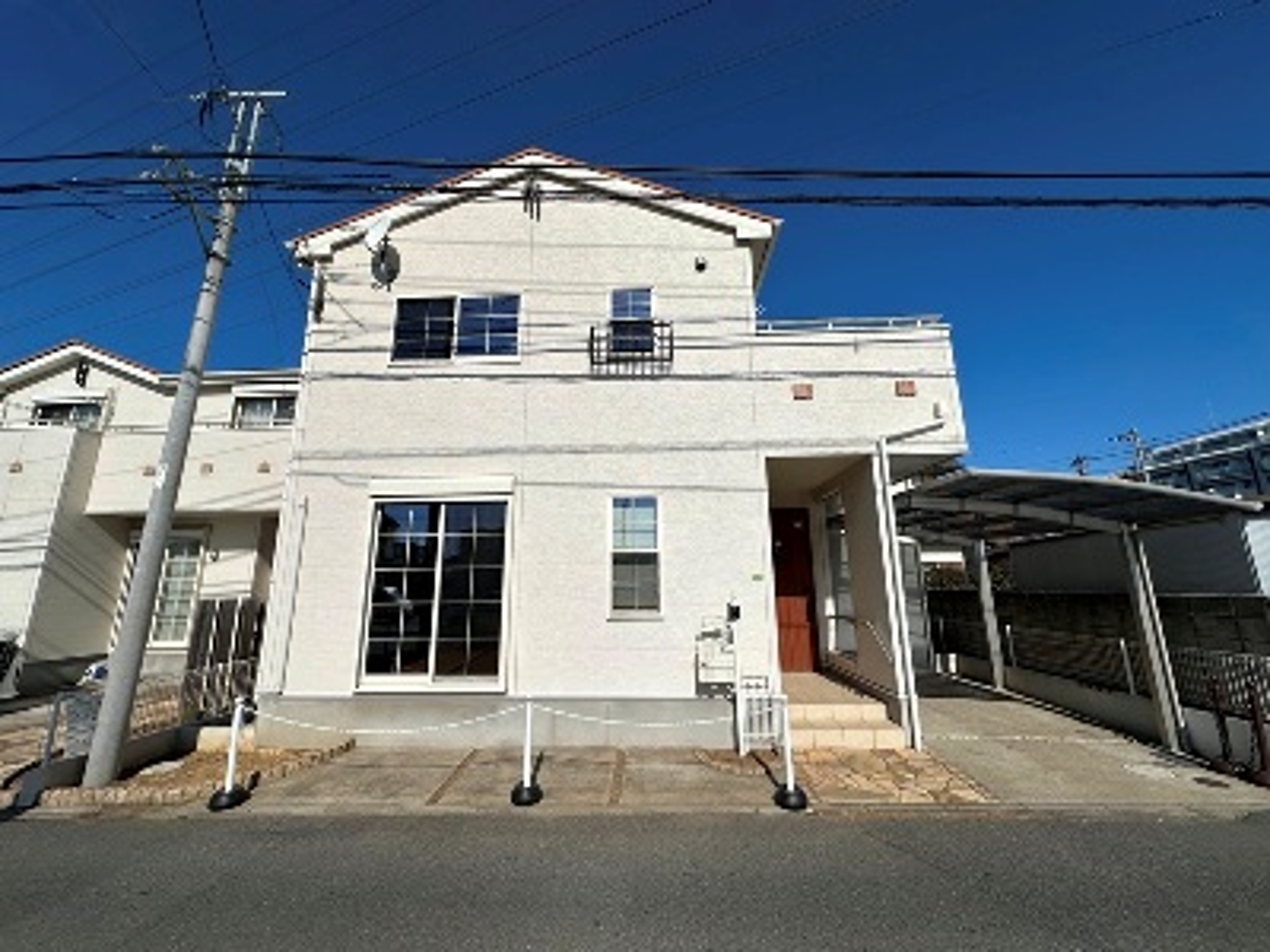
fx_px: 514
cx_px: 635
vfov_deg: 85.7
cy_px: 476
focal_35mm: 14
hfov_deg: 102.1
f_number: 2.2
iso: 40
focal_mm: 2.22
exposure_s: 1/7299
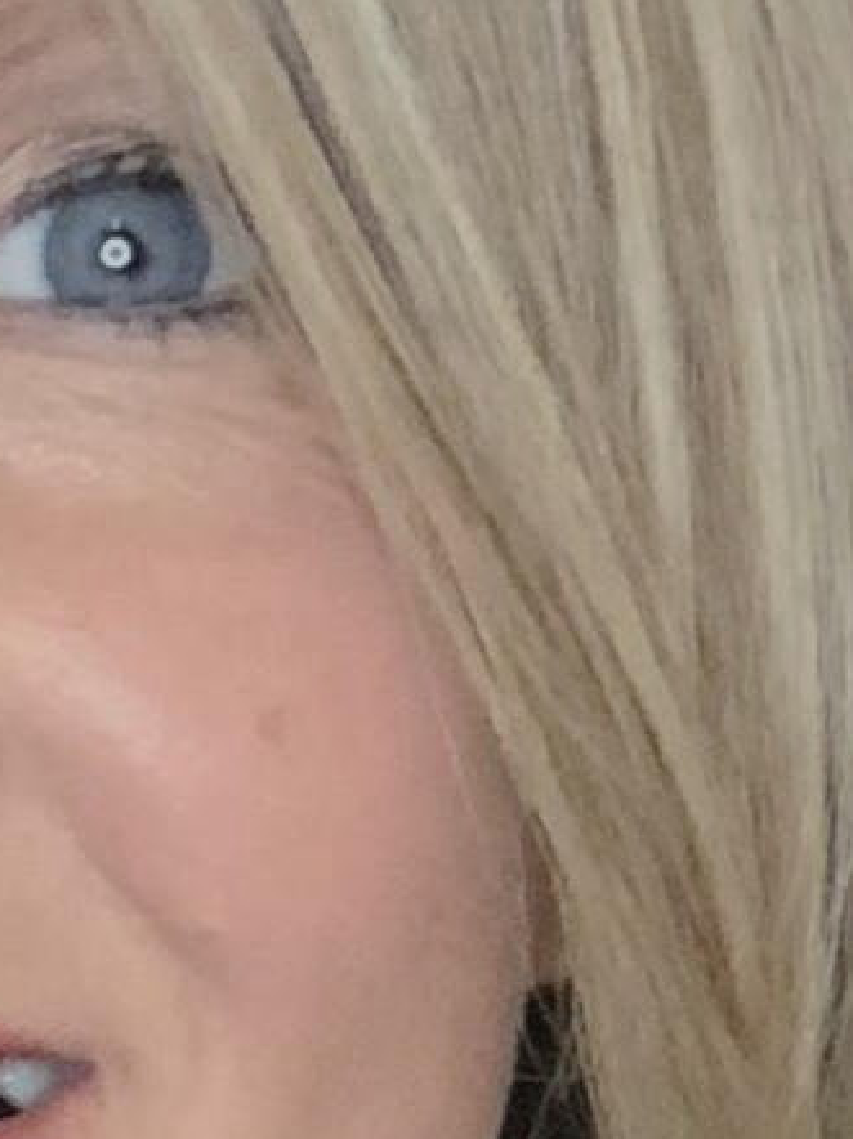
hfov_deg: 4.0
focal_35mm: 374
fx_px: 12300
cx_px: -390
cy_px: 1585
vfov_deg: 5.3
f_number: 2.8
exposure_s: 1/60
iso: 125
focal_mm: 6.6
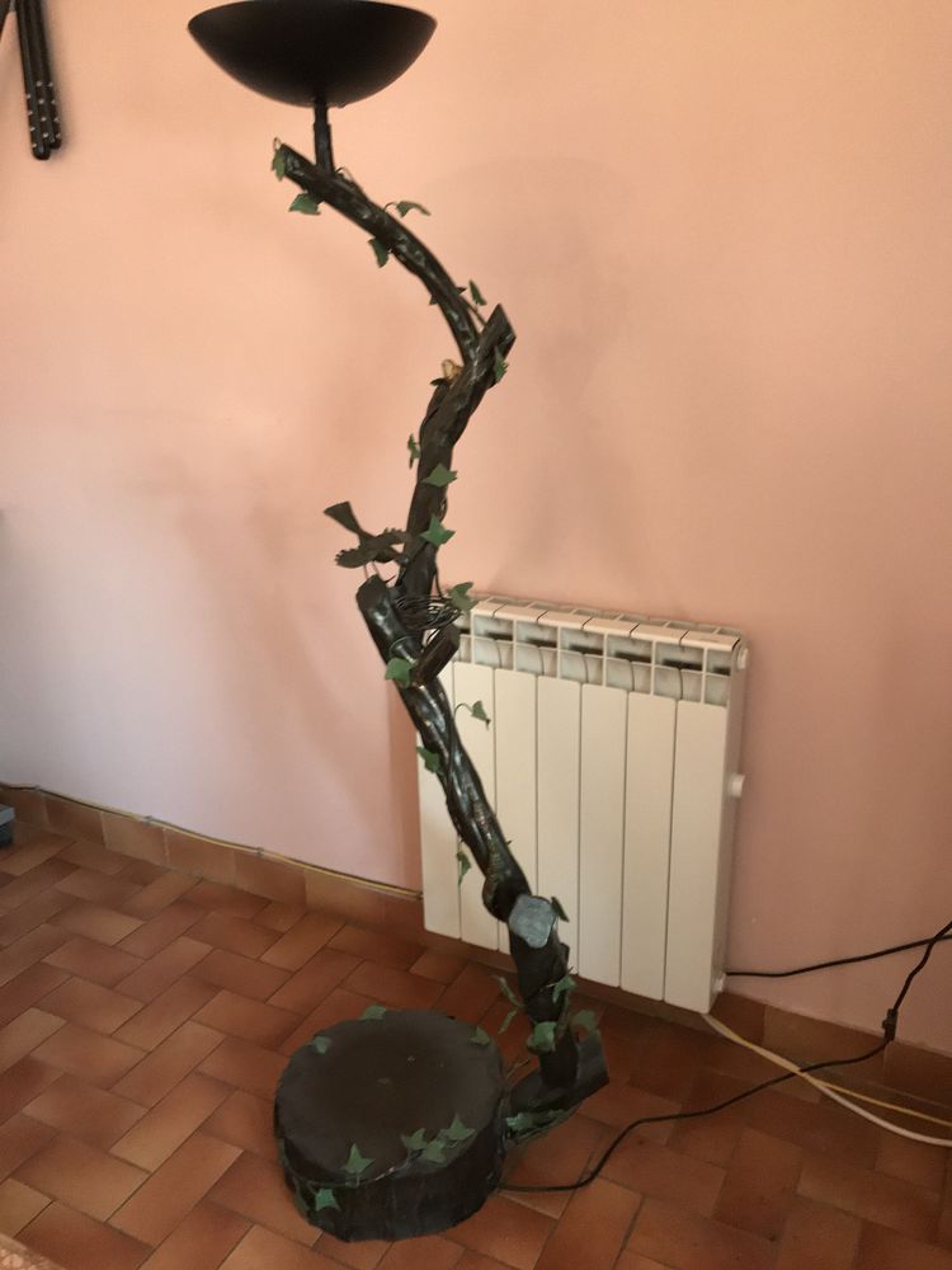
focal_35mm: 28
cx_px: 476
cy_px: 635
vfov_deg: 63.4
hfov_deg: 49.7
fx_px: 1027
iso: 200
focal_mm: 3.99
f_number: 1.8
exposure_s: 1/20
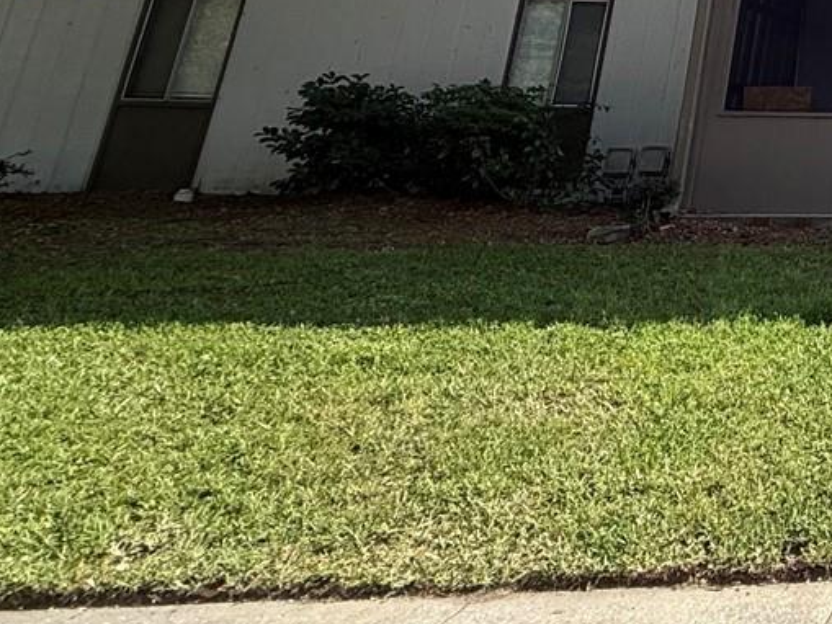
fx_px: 1058
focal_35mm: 44
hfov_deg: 28.3
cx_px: 1244
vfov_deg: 27.9
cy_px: -162
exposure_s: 1/1145
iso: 64
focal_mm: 2.22
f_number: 2.2
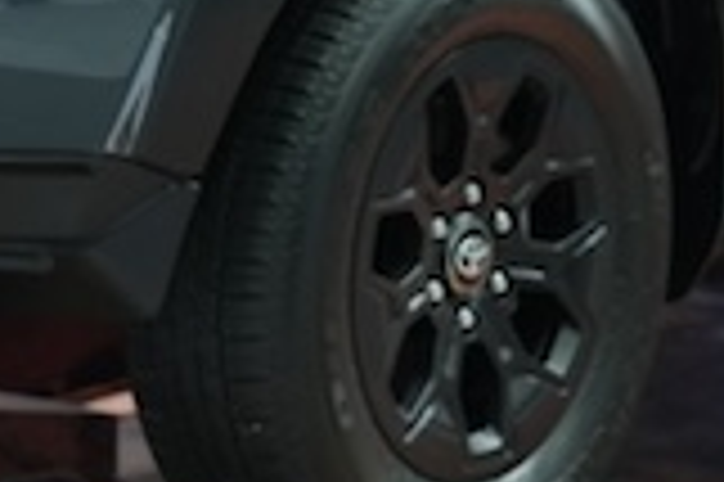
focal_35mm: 169
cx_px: 522
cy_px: -128
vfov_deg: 8.0
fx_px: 3395
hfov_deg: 12.1
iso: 1250
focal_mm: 34
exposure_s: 1/160
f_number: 4
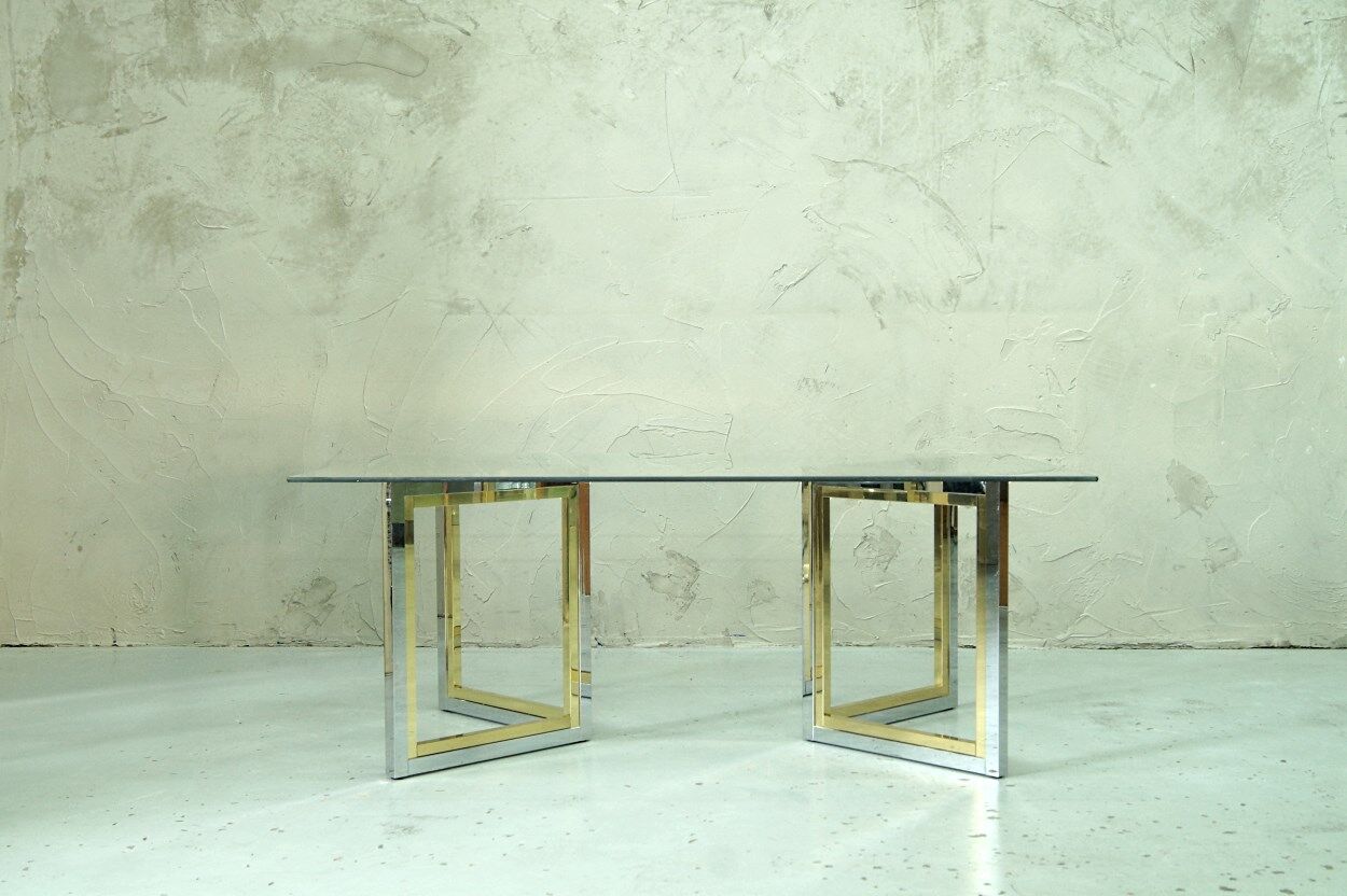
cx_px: 674
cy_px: 448
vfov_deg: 31.9
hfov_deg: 46.4
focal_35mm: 42
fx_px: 1571
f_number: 7.1
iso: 400
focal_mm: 28
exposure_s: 1/10
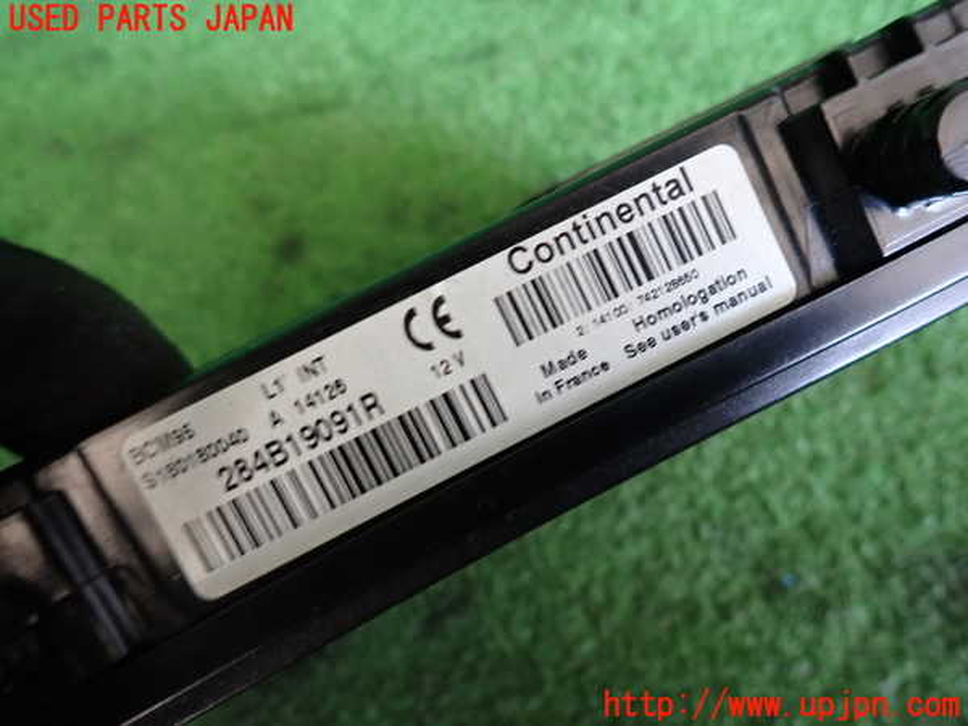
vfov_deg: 54.9
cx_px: 484
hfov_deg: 69.4
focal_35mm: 25
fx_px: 699
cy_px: 363
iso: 250
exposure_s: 1/30
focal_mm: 4.5
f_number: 2
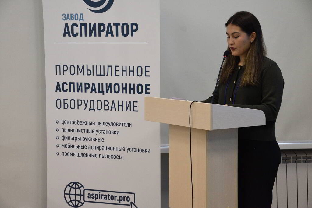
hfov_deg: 23.4
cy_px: 104
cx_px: 156
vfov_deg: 15.7
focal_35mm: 87
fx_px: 754
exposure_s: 1/320
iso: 1600
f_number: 5
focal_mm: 58
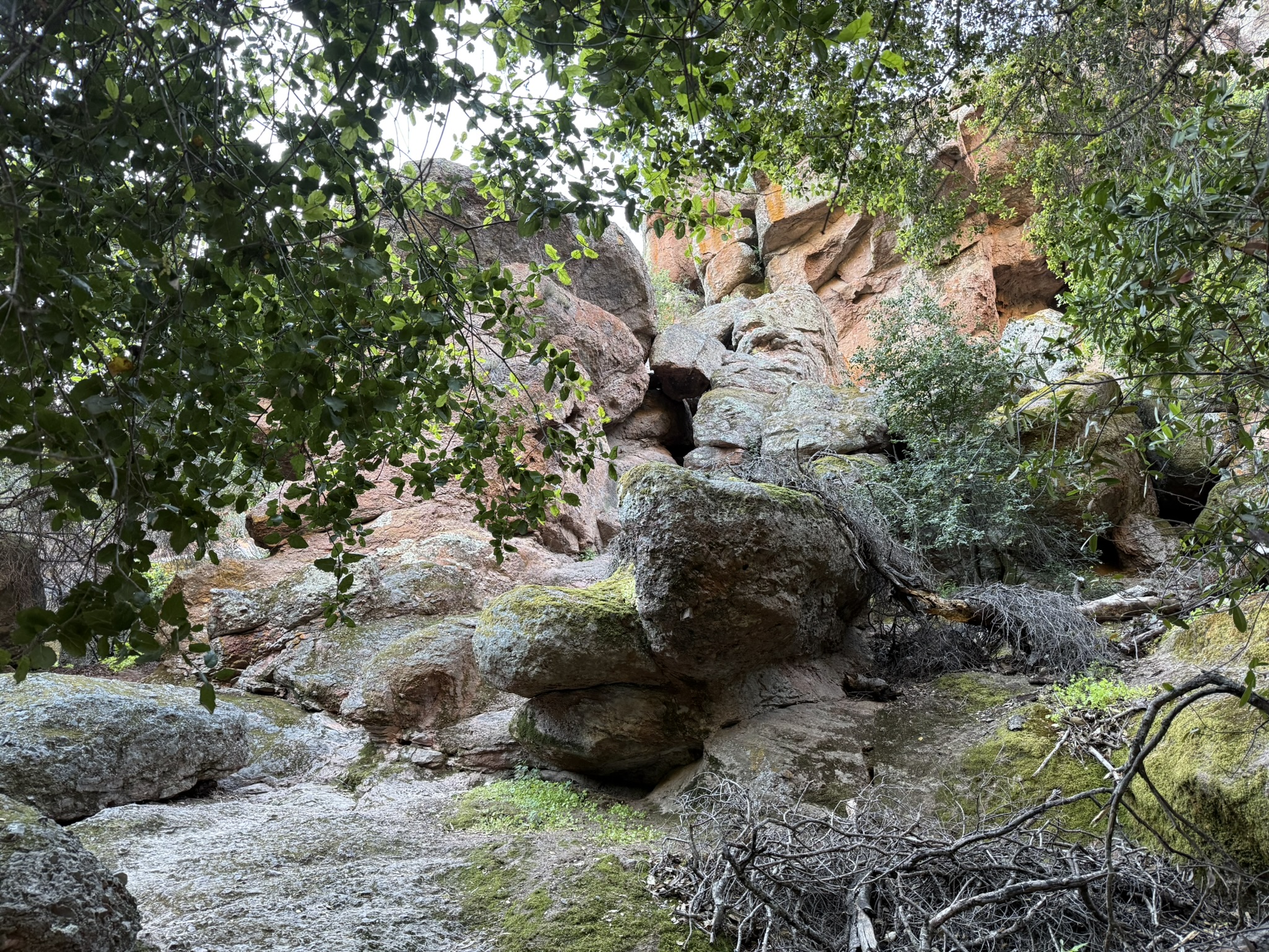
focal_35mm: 24
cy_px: 476
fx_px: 880
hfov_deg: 71.6
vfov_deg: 56.8
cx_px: 634
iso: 200
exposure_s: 1/80
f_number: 1.78
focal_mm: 6.76
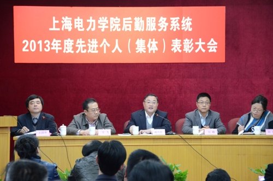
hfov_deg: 15.2
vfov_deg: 10.1
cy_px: 90
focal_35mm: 135
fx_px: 1021
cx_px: 136
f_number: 5.3
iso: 2500
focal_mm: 90
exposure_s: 1/25
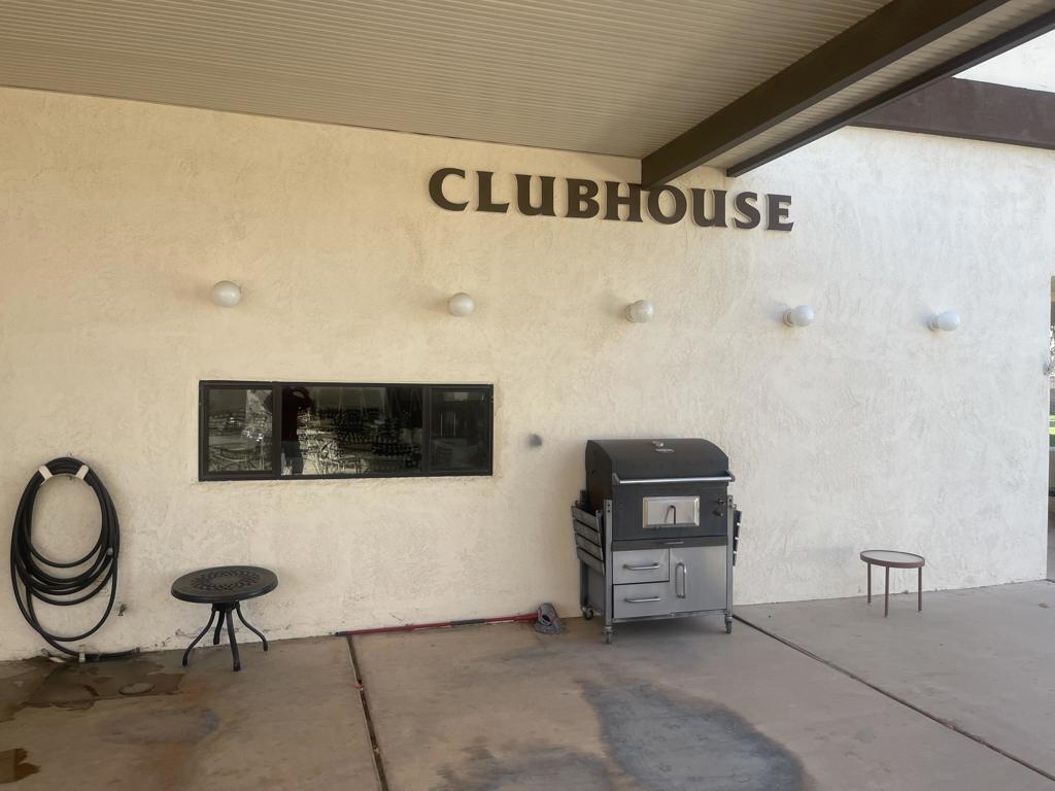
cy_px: 396
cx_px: 528
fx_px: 762
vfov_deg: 54.9
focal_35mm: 25
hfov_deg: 69.4
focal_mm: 5.1
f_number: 1.6
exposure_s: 1/953
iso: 32
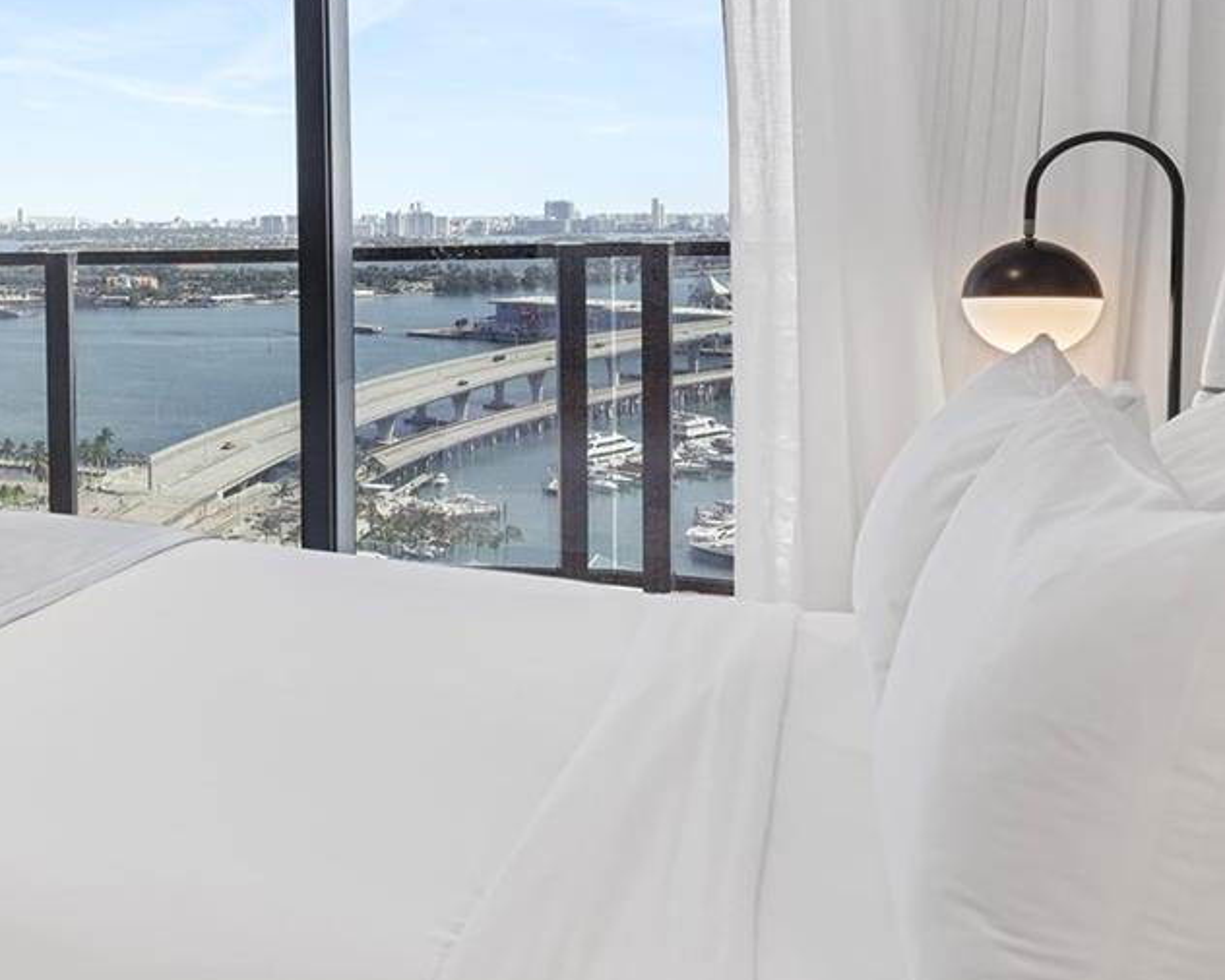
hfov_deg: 41.3
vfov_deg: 38.2
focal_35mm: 38
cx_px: -16
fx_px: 1378
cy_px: 244
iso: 400
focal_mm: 16
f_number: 8
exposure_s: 1/60
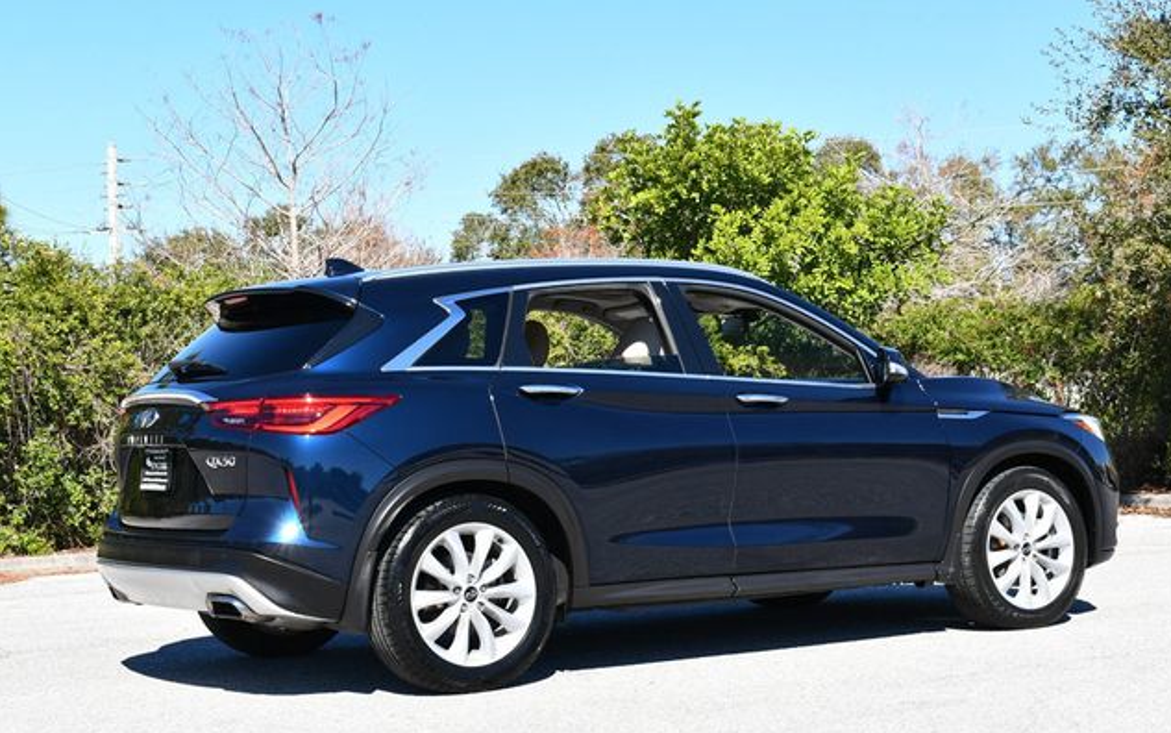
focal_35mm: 66
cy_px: 365
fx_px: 2107
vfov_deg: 19.7
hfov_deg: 31.1
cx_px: 590
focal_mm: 32
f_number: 8
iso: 140
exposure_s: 1/250
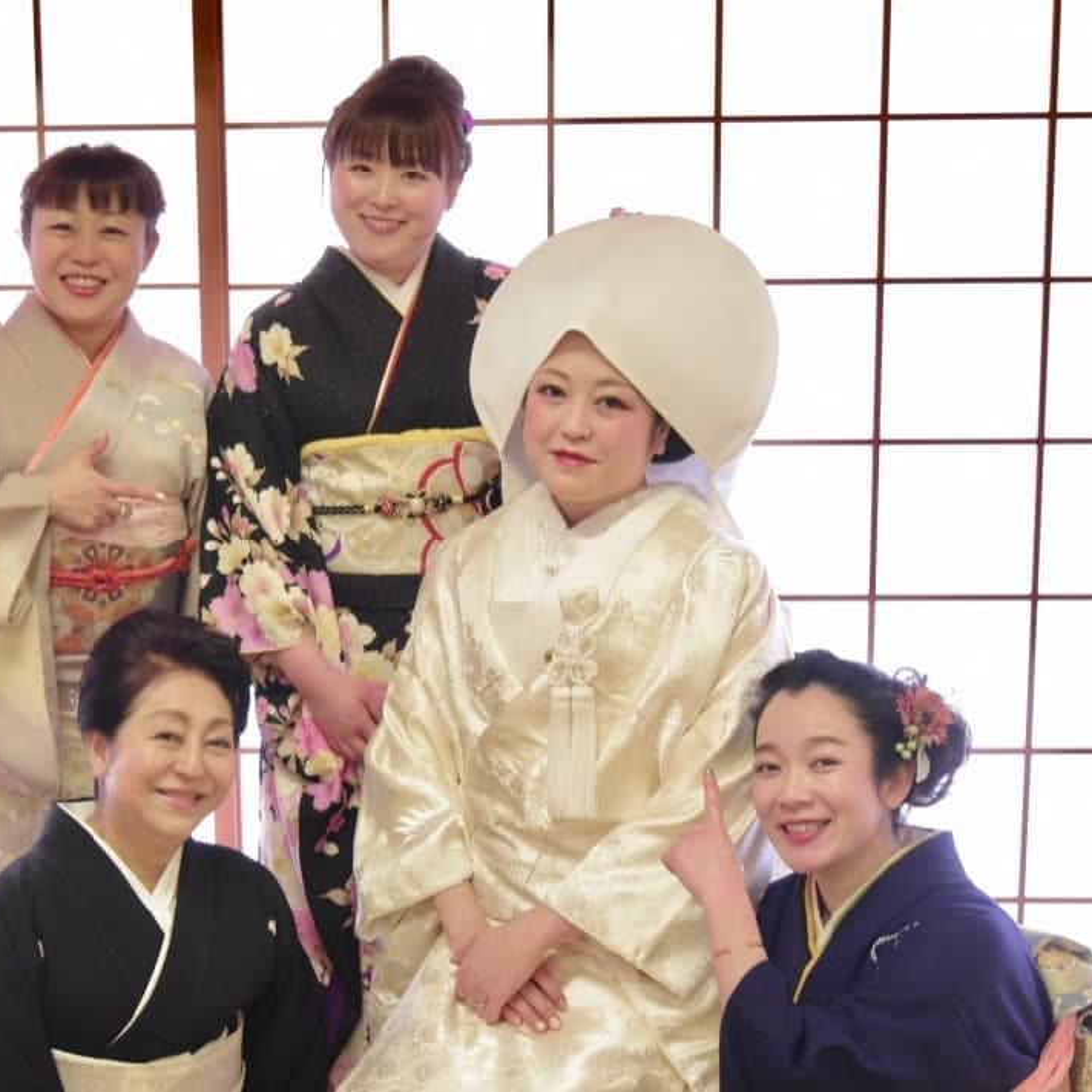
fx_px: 2070
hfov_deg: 29.4
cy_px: 541
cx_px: 370
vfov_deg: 29.6
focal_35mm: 58
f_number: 5.6
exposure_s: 1/100
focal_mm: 45
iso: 4000
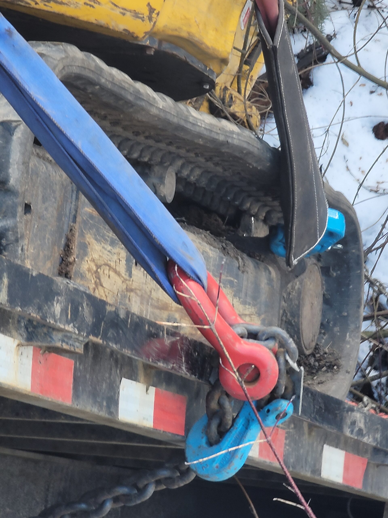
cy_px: 259
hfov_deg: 12.0
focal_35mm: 123
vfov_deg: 16.0
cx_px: 194
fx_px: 1838
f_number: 3
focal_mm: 14.2
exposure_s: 1/60
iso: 64
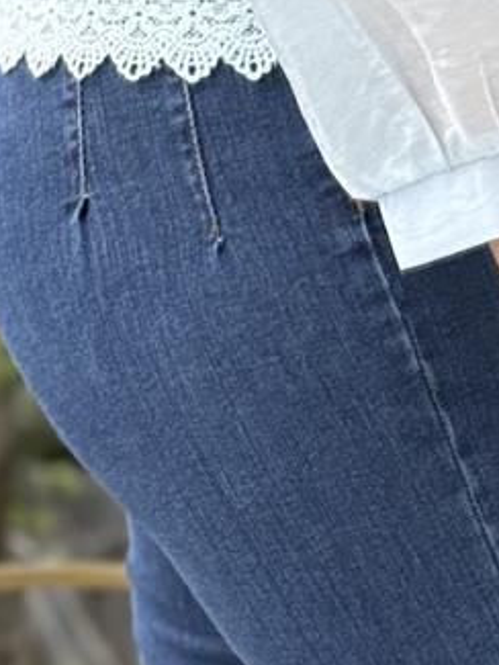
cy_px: -359
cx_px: 360
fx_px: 3784
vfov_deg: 9.7
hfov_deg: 7.5
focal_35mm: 197
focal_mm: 6.76
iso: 100
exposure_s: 1/583
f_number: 1.78
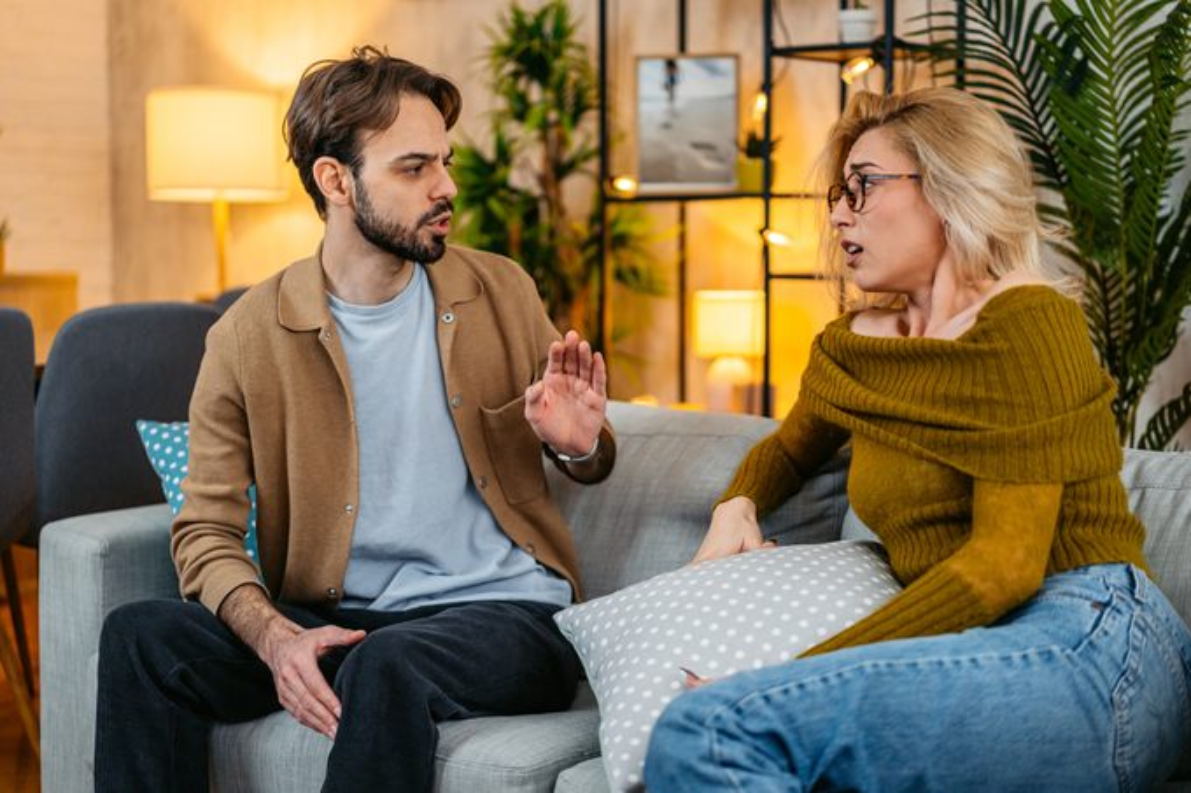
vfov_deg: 24.6
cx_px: 596
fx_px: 1819
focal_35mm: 55
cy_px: 396
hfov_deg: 36.3
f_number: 1.8
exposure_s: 1/400
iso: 800
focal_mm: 55
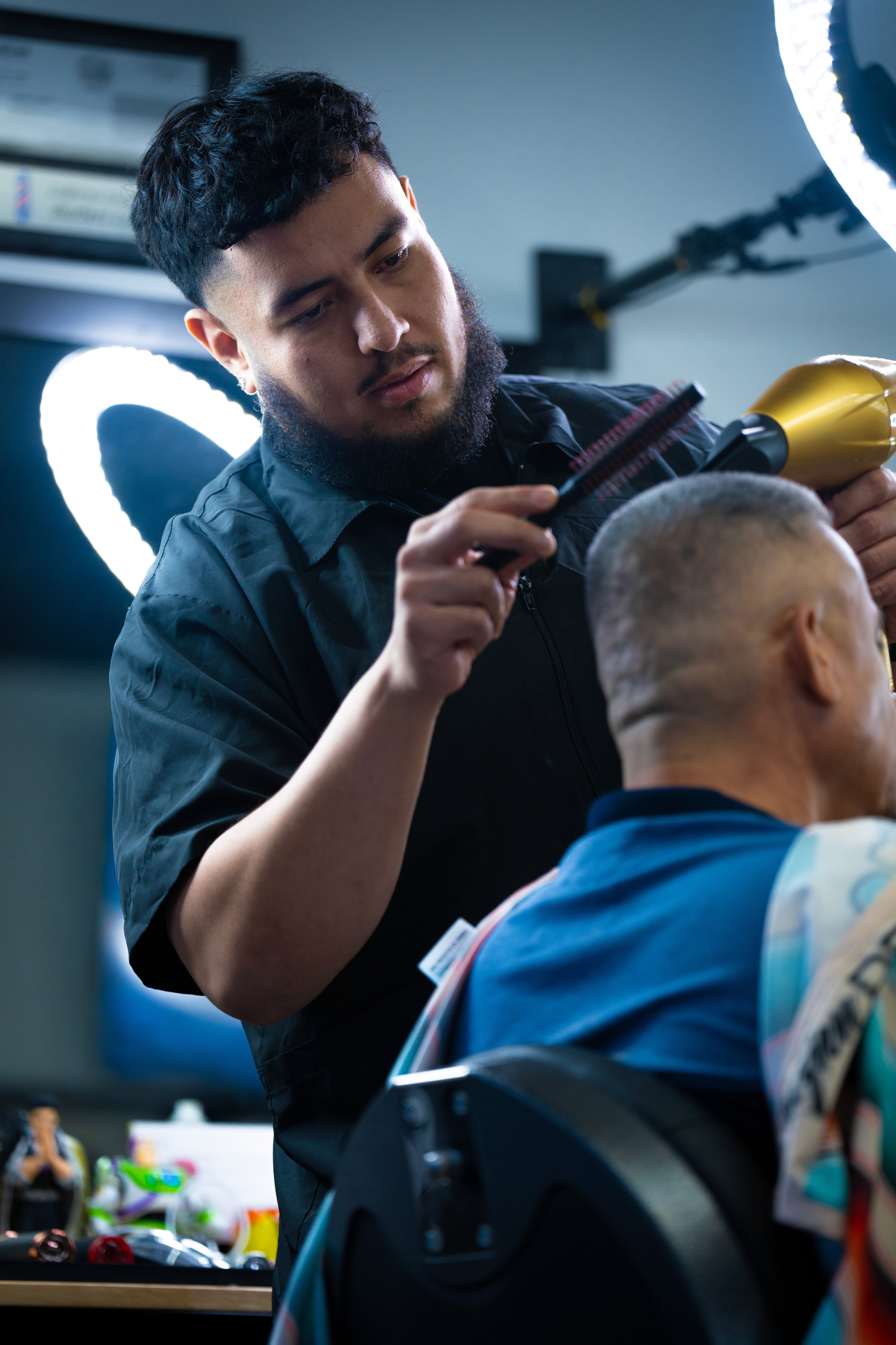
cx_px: 448
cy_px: 672
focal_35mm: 157
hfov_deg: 8.7
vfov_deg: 13.1
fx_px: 5861
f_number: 2.8
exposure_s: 1/320
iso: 400
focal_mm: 157
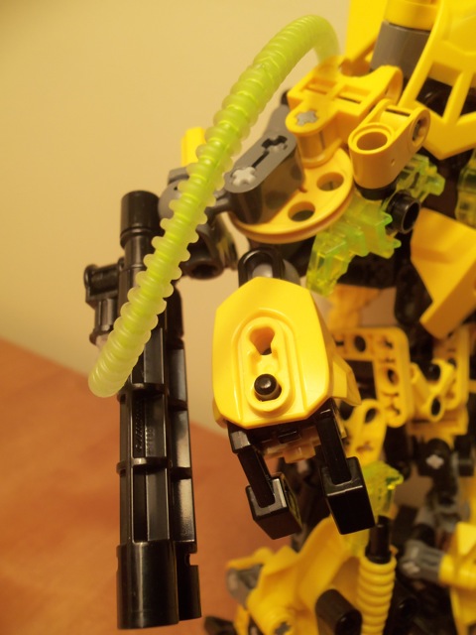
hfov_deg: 48.2
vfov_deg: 61.7
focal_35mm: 29
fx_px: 532
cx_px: 238
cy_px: 318
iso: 100
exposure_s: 1/30
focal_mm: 5.2
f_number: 3.4
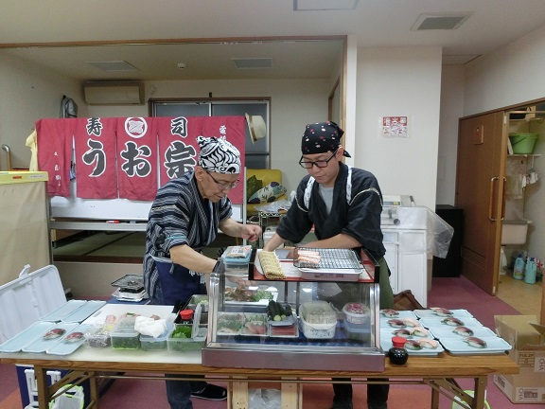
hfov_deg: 69.4
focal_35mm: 25
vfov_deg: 54.9
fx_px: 394
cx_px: 272
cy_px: 204
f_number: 3.5
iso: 400
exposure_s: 1/30
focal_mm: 4.5
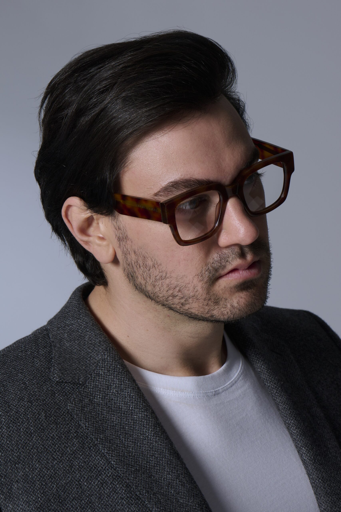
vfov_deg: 19.5
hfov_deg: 13.0
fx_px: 1492
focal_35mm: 105
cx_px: 170
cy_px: 256
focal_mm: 105
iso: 200
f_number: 18
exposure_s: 1/125
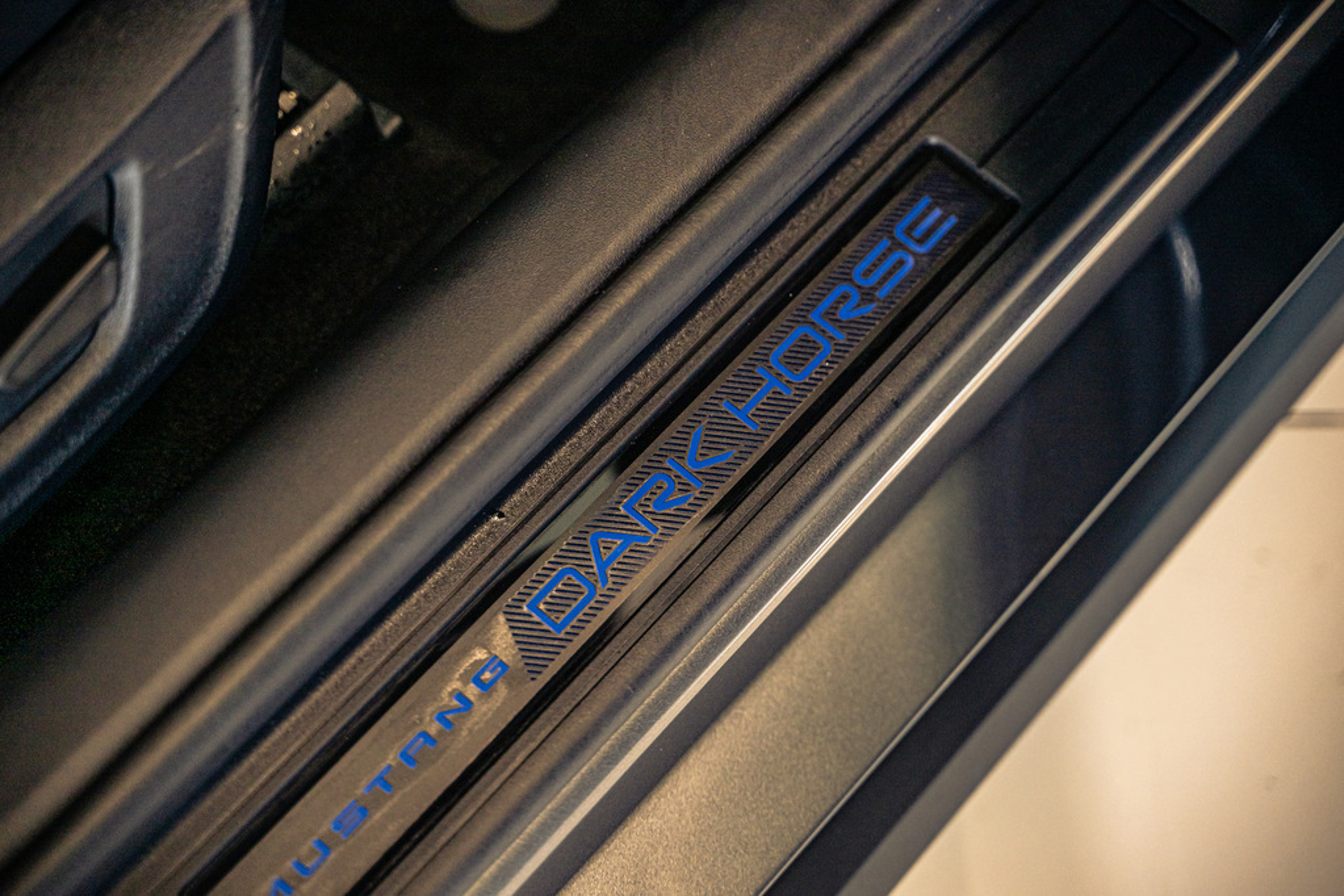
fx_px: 2800
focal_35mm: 75
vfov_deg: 18.2
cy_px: 448
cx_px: 672
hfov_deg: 27.0
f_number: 2.8
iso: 400
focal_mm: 75
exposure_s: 1/100
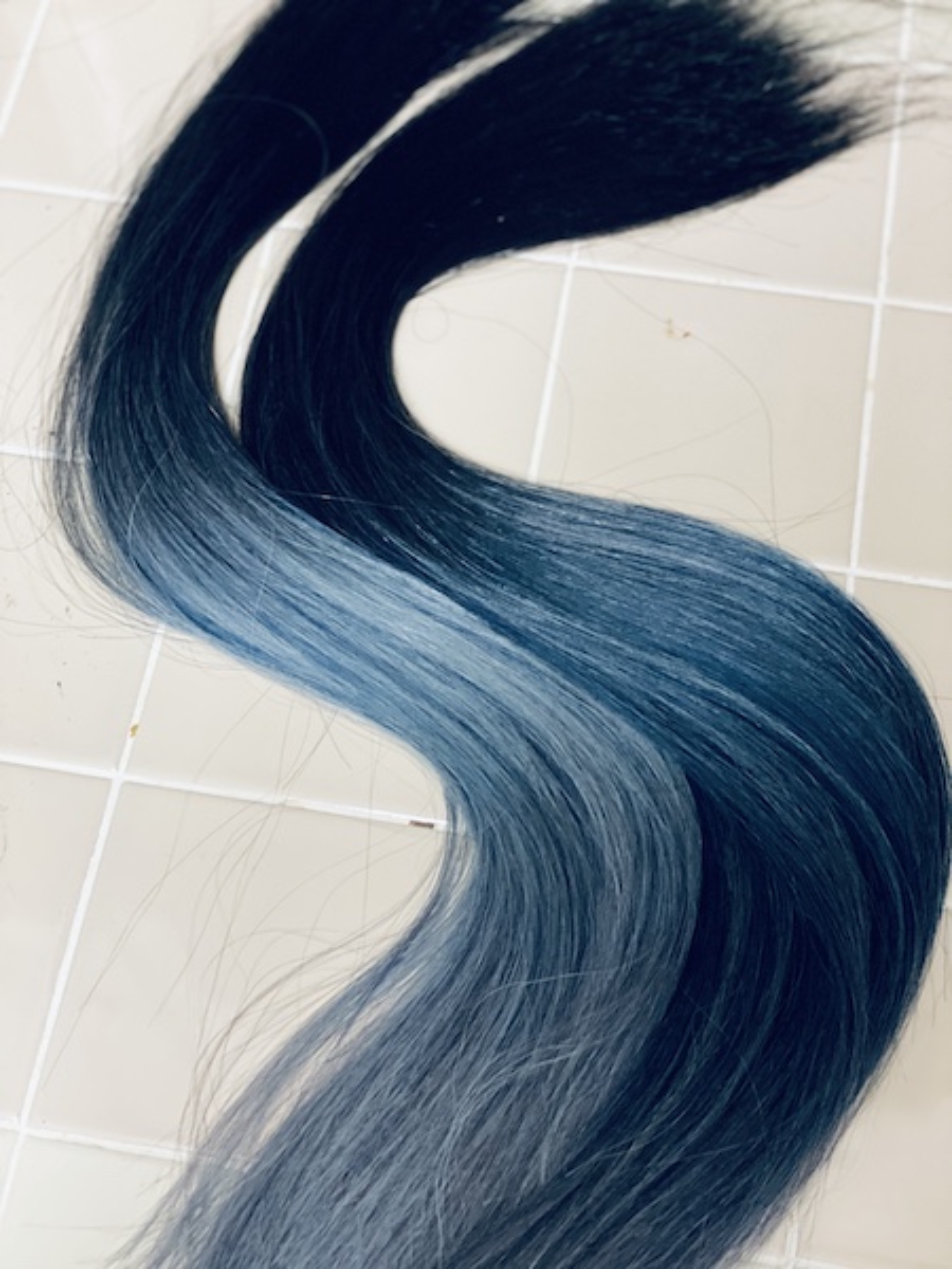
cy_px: 634
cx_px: 476
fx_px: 1907
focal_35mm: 52
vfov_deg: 36.8
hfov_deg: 28.0
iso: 400
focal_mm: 6
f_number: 2
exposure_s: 1/40
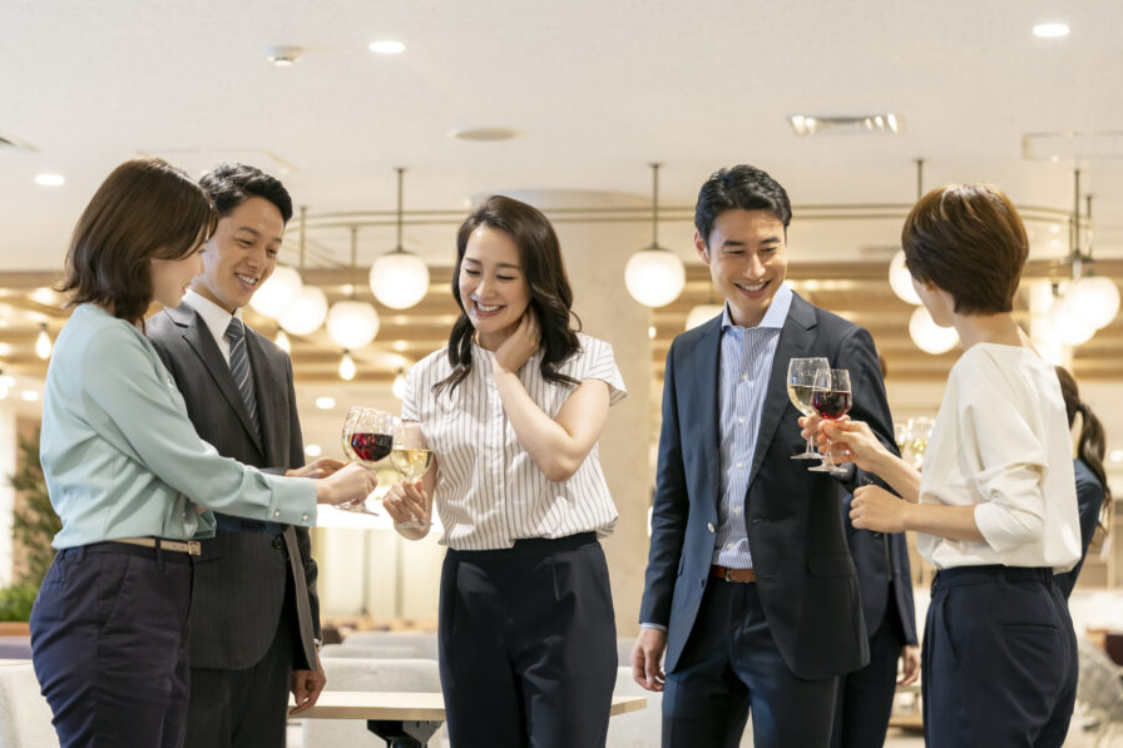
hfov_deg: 25.4
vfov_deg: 17.1
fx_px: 2495
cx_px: 550
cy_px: 391
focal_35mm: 80
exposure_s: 1/125
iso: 800
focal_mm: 70
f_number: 2.8
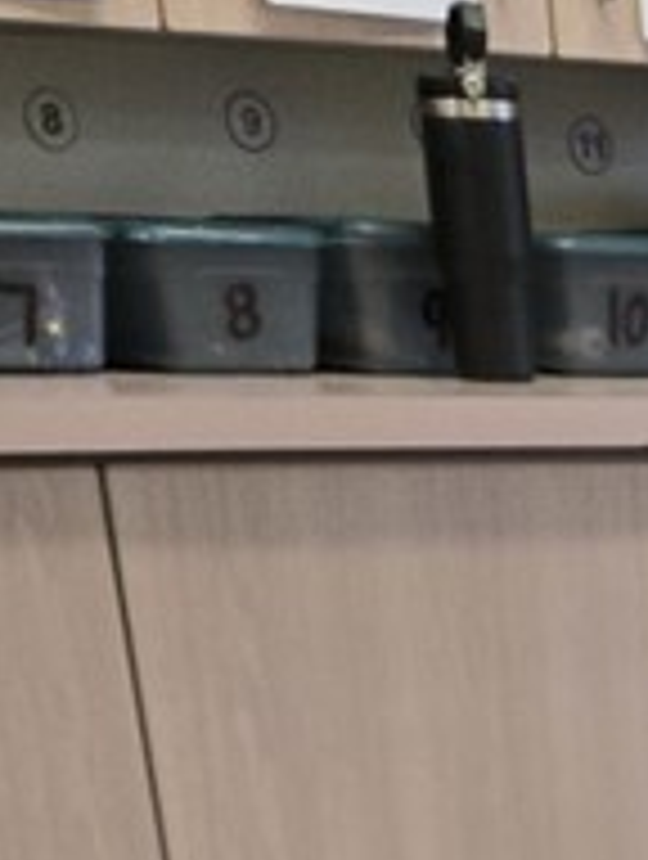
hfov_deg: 10.8
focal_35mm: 123
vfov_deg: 12.3
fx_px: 3060
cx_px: 1390
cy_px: 2121
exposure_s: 1/120
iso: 200
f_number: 1.8
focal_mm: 5.4
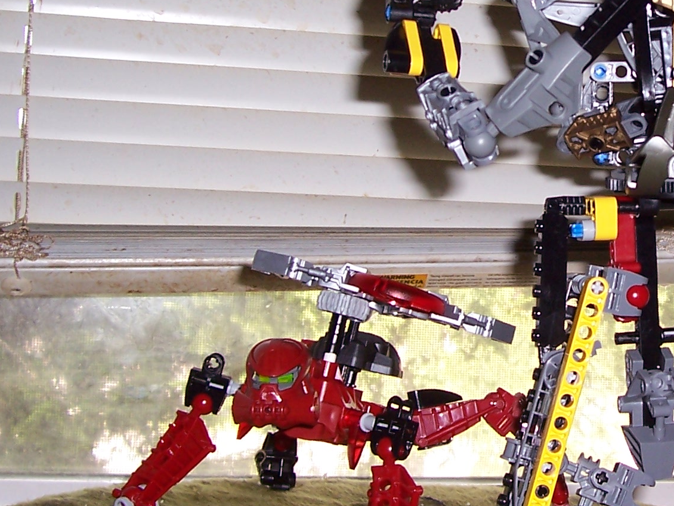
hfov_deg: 24.8
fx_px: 1500
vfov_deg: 19.0
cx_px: 561
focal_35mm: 77
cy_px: 127
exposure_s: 1/60
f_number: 2.7
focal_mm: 5.6
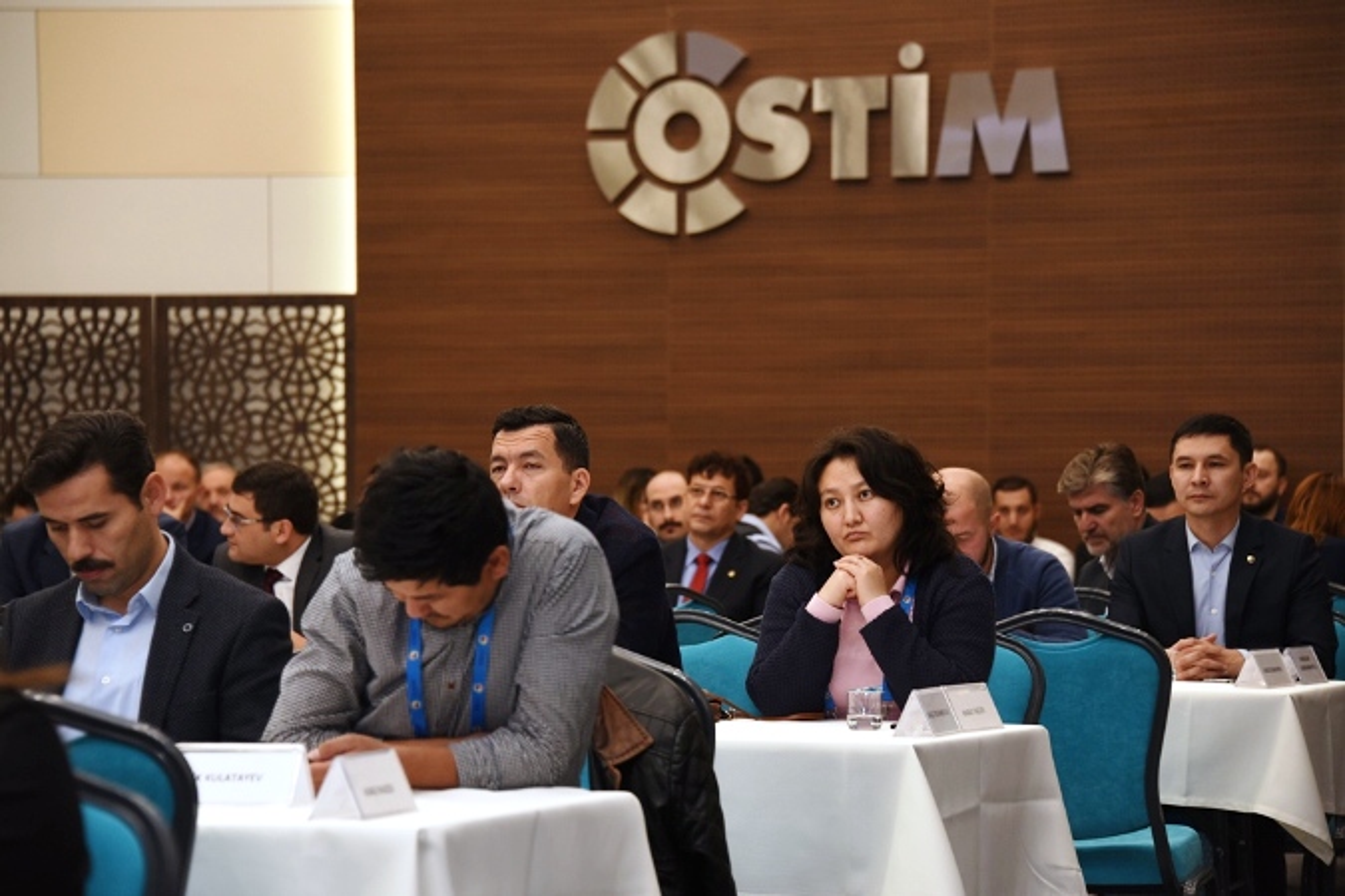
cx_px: 672
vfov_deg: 10.2
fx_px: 5043
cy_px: 448
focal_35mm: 135
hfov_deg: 15.2
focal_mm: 135
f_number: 5.6
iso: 800
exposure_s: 1/100
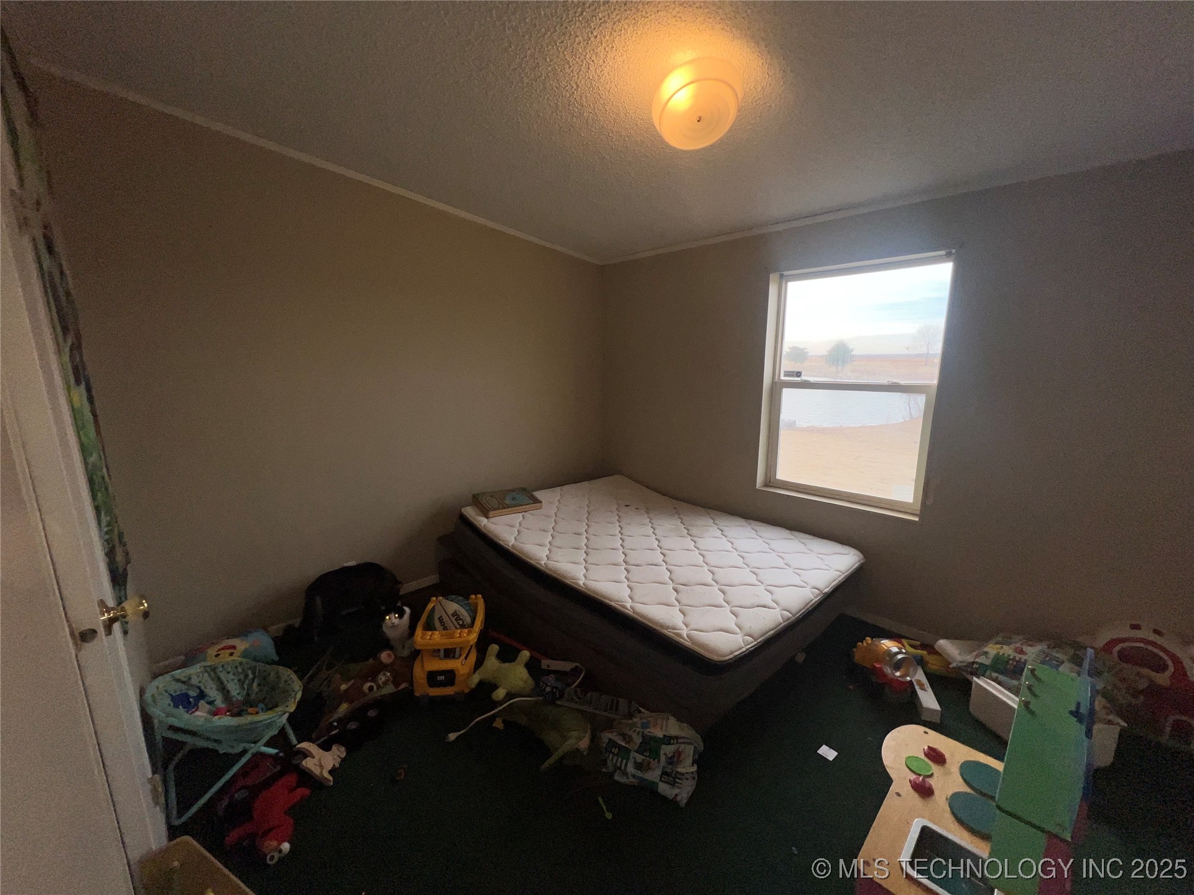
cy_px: 448
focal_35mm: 13
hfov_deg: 106.2
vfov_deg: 89.9
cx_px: 597
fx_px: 448
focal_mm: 1.57
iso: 25
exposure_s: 1/286
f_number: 1.8
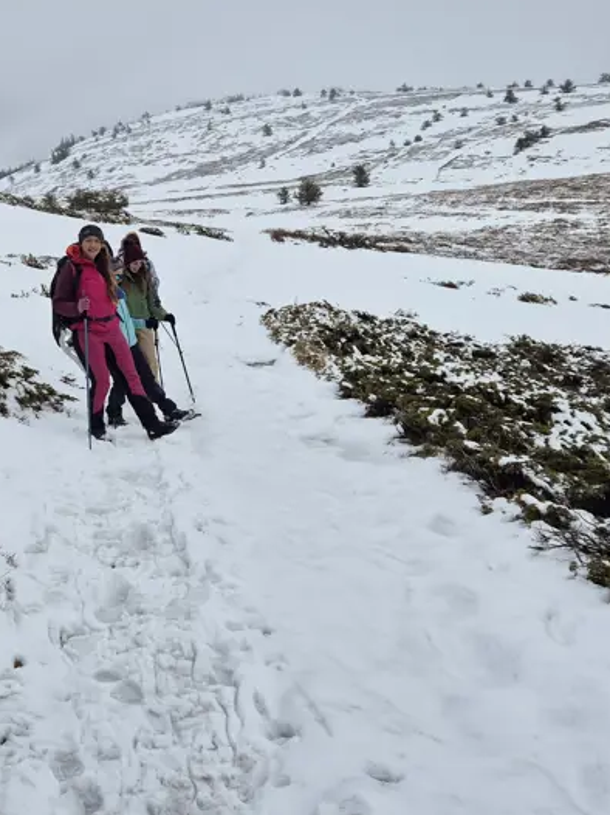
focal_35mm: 35
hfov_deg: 39.7
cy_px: 308
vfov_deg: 52.1
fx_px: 823
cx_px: 166
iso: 25
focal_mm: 5.4
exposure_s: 1/2808
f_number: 1.8
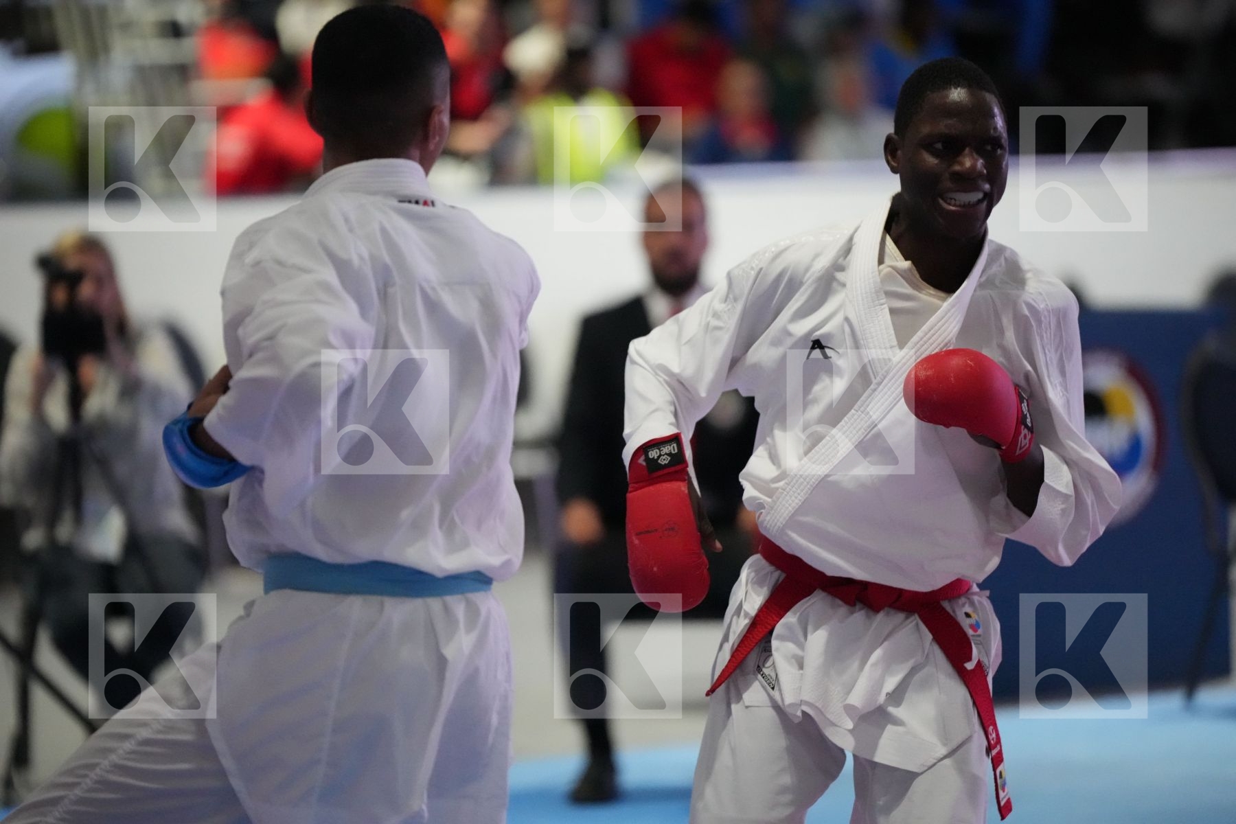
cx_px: 618
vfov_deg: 6.9
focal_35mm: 200
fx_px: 6866
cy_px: 412
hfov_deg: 10.3
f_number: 2.8
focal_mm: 200
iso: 10000
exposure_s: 1/800
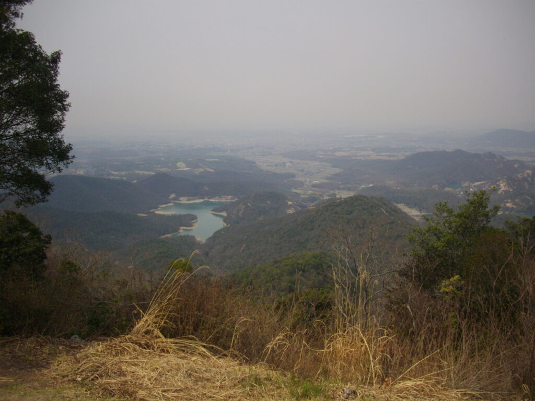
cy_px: 200
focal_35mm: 37
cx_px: 268
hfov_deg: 50.1
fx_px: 572
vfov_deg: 38.7
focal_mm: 6.2
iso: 100
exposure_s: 1/640
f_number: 5.6
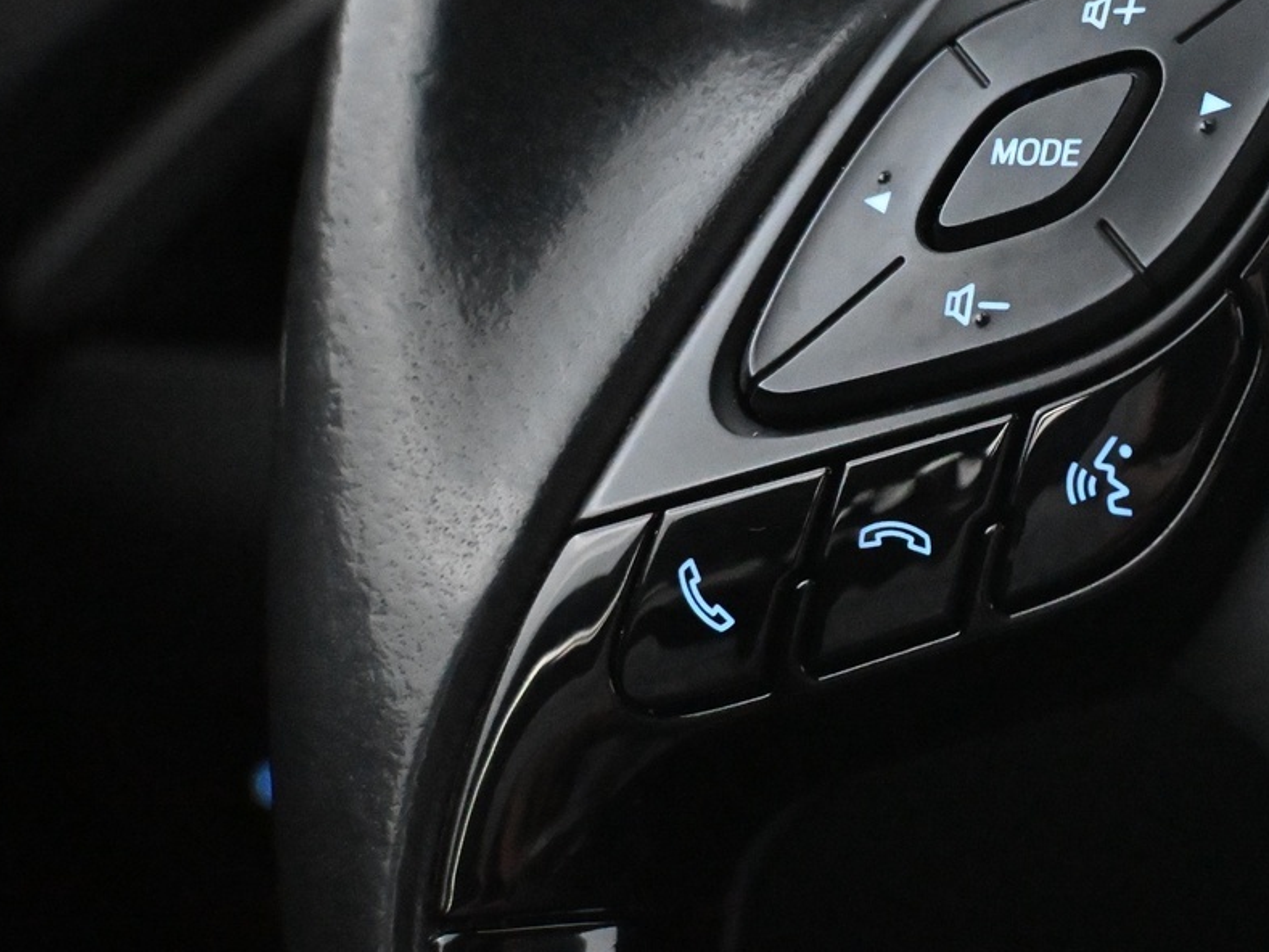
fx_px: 2713
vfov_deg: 19.8
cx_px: 1073
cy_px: 277
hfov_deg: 25.7
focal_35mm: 74
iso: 10000
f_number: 4.2
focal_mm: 25
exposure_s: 1/60
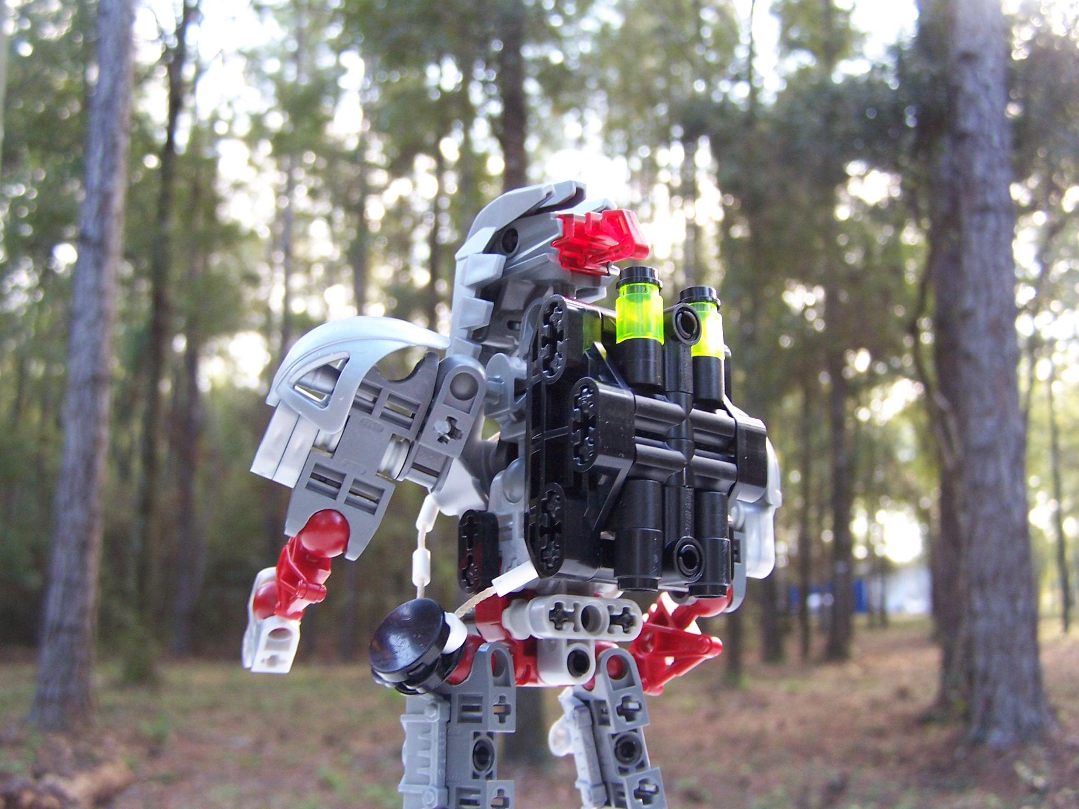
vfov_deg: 37.7
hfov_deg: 49.0
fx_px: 1184
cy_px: 404
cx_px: 540
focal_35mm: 38
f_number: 2.8
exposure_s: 1/30
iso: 100
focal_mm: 6.3
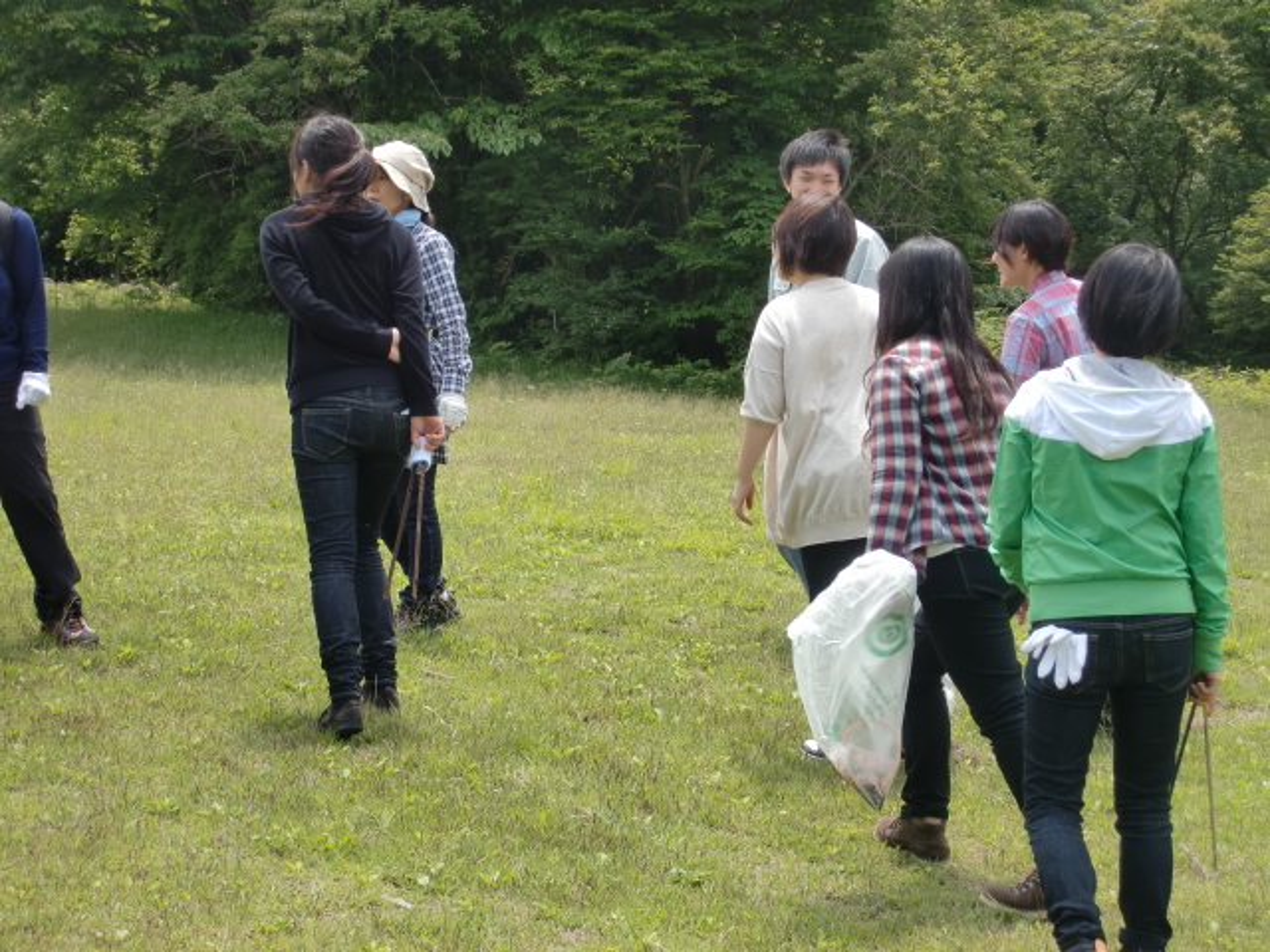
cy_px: 476
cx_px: 635
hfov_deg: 24.7
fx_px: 2898
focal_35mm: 79
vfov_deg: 18.7
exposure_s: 1/200
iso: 64
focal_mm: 13.9
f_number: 4.6
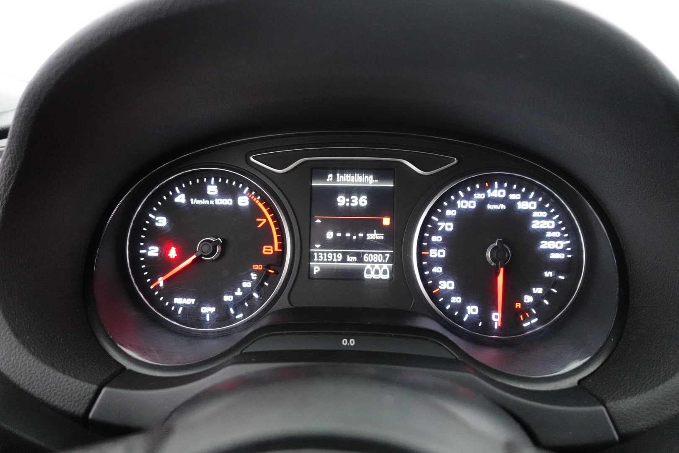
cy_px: 226
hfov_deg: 73.7
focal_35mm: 24
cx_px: 340
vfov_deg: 53.1
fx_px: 453
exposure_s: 1/40
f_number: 1.8
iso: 3200
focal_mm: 9.4
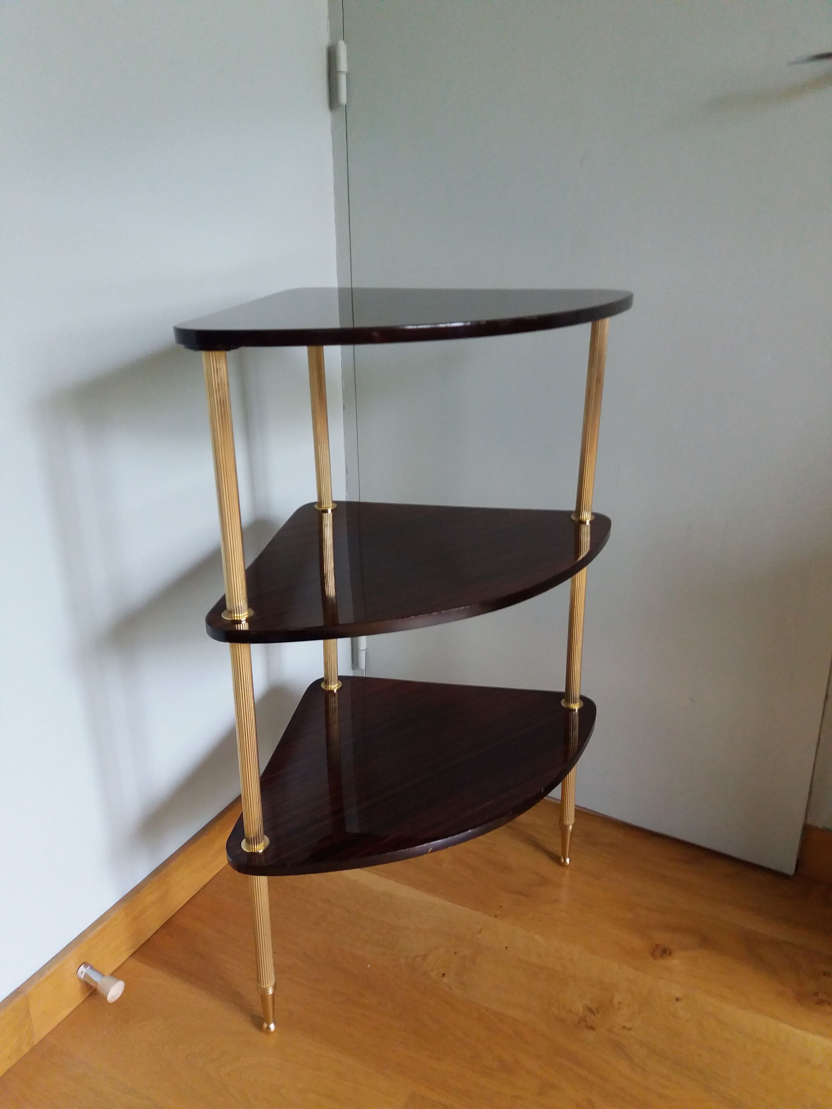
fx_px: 897
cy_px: 554
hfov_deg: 49.7
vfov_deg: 63.4
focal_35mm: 28
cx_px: 416
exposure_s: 1/17
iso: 250
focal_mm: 3.7
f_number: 1.9
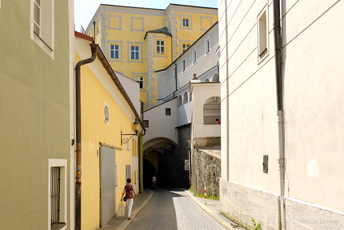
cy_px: 115
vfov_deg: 37.0
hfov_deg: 53.1
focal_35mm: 36
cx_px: 172
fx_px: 344
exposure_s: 1/160
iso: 100
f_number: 8
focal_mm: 24
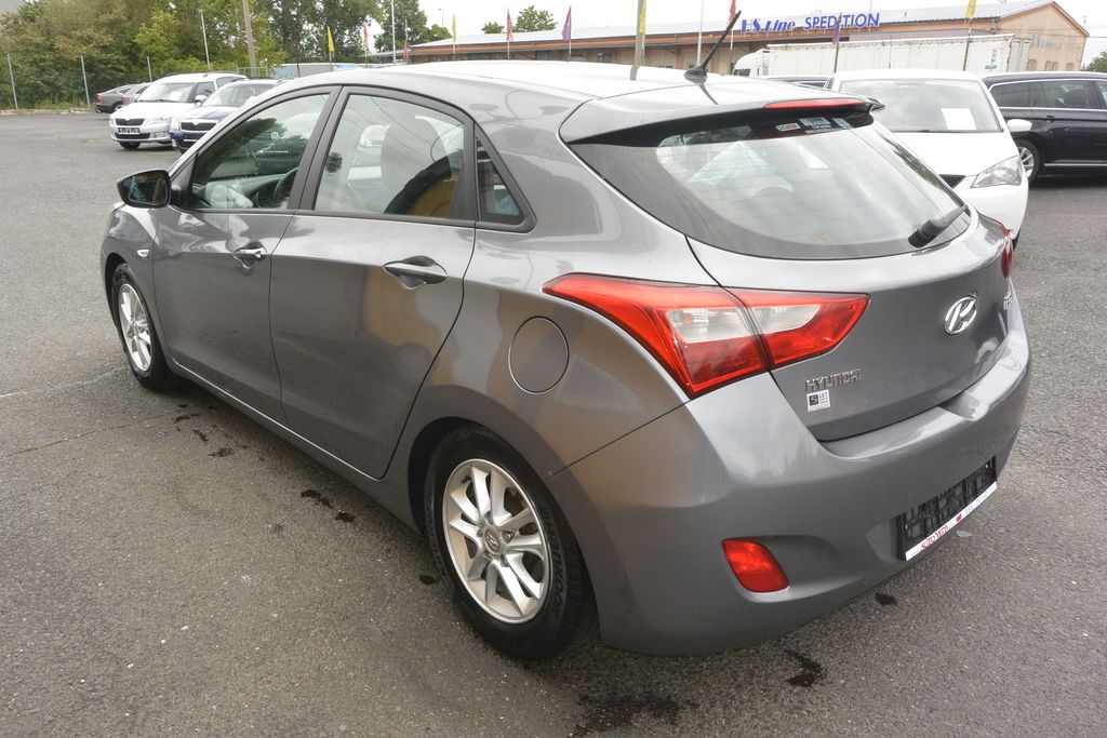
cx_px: 554
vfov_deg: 47.9
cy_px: 369
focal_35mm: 27
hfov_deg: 67.4
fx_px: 830
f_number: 5.6
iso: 160
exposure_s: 1/250
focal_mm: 10
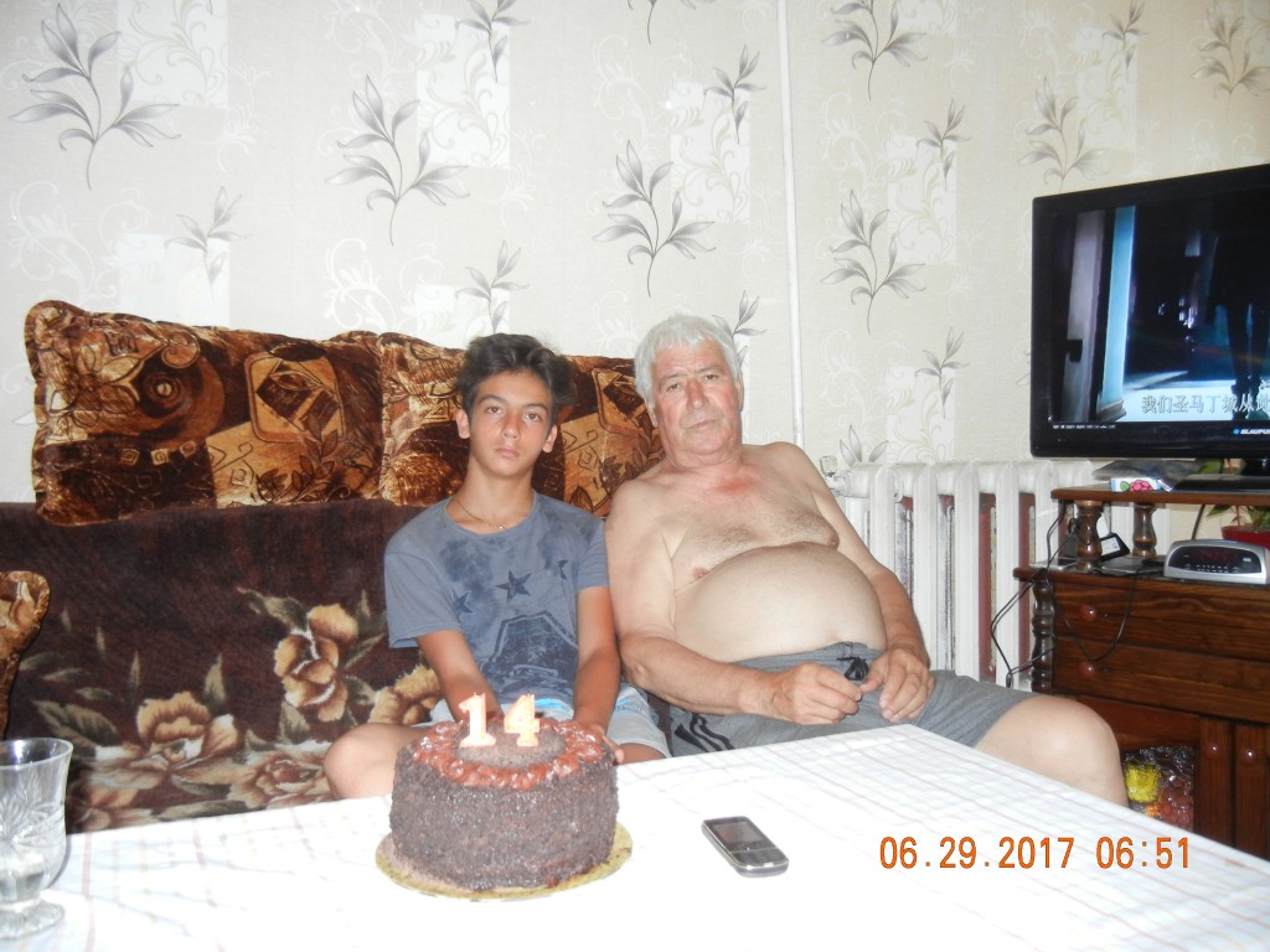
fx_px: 1101
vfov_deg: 46.8
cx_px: 635
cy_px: 476
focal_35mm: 30
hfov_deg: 60.0
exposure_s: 1/30
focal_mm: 5.4
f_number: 3.5
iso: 337
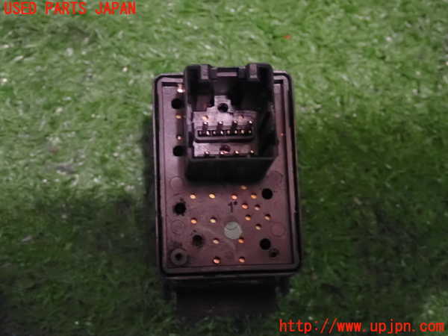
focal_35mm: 67
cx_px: 224
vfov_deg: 21.9
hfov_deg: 29.0
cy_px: 168
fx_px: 867
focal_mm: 11.88
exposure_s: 1/15
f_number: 3.8
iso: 1600
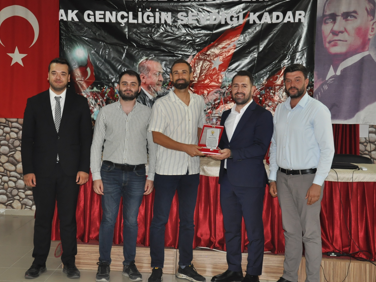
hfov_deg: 29.4
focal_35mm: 66
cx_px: 168
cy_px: 141
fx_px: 717
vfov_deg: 22.3
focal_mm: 40
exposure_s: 1/60
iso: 800
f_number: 4.5
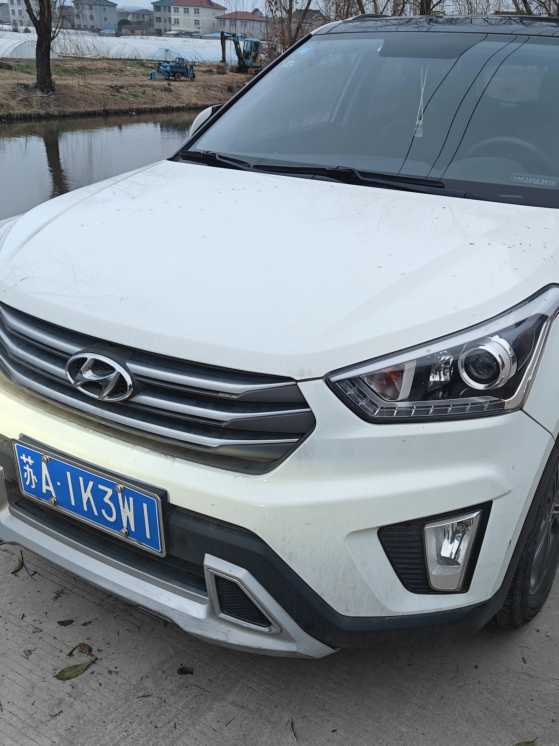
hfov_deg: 42.8
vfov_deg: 55.4
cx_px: 331
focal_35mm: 33
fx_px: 711
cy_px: 380
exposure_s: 1/100
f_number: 1.8
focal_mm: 5.59
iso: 125
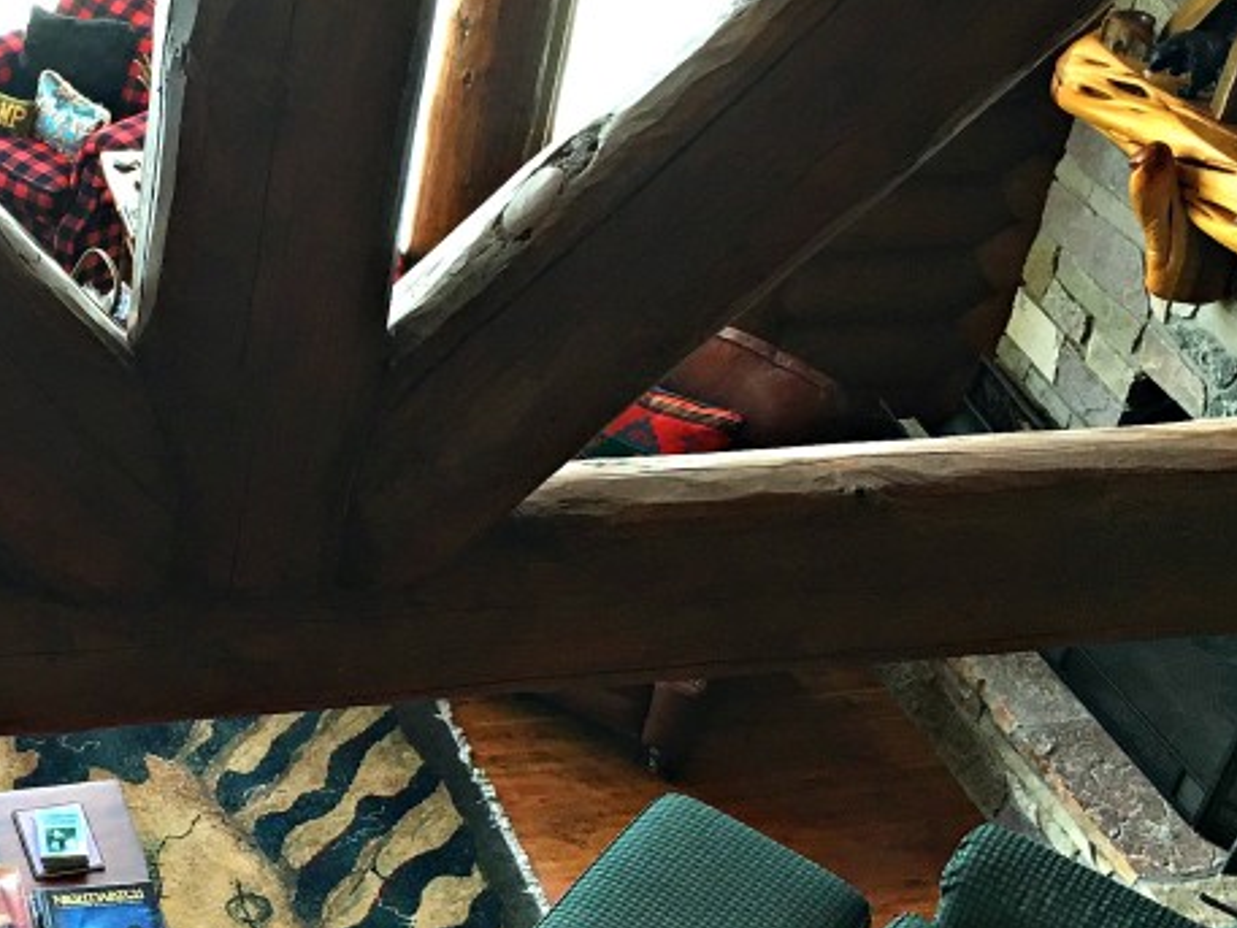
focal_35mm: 65
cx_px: 78
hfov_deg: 28.4
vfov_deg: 22.6
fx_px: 2323
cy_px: 365
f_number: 2.2
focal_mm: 4.15
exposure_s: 1/30
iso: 40
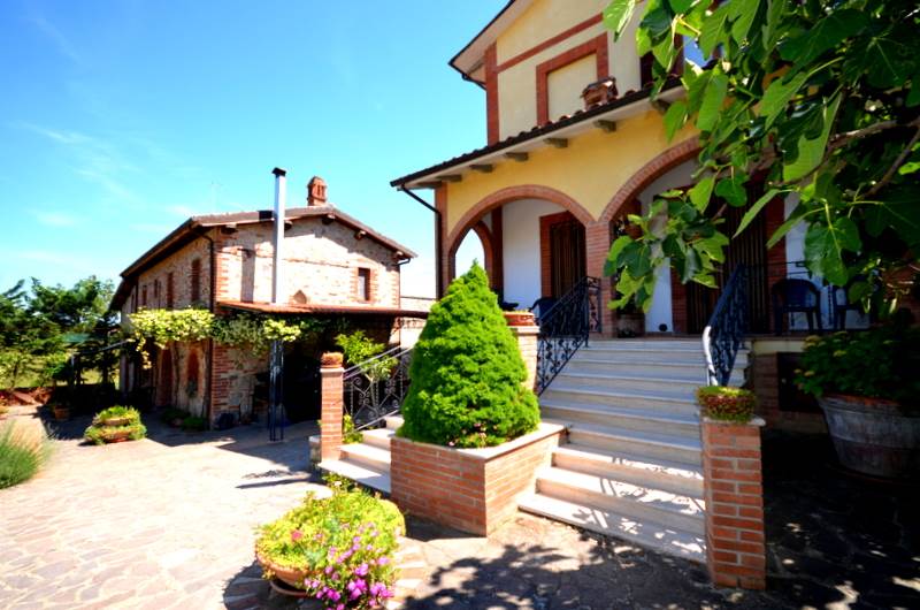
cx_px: 460
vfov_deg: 77.1
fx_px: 383
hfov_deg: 100.5
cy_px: 305
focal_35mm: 15
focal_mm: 10
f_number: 5.6
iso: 100
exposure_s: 1/250
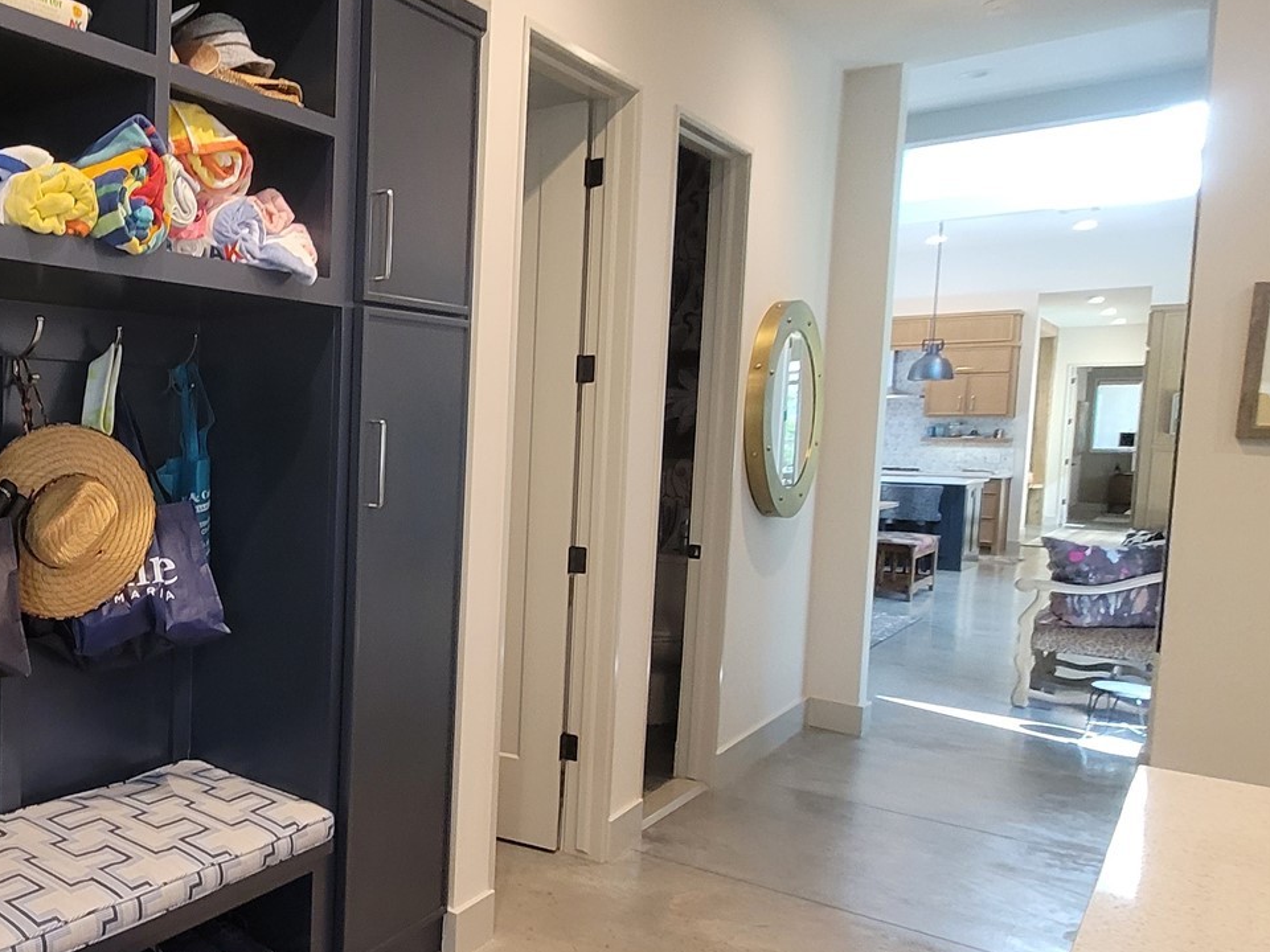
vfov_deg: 53.0
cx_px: 8
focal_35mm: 26
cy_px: 496
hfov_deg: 53.4
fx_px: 954
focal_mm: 2.2
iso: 250
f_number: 2.2
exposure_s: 1/60
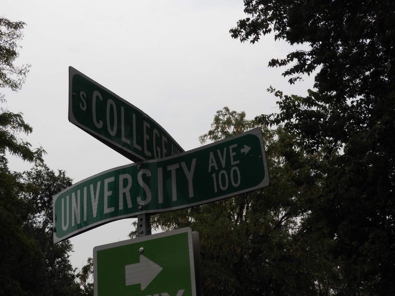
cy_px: 148
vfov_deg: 22.6
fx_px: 742
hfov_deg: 29.8
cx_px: 198
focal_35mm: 65
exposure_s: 1/800
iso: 100
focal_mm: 11.6
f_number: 4.2
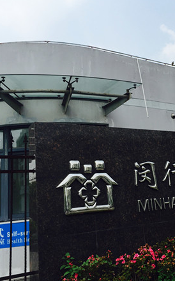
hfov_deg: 28.9
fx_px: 321
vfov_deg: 47.2
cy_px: 140
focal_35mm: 42
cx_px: 168
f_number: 2.2
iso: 32
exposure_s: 1/2198
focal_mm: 4.15
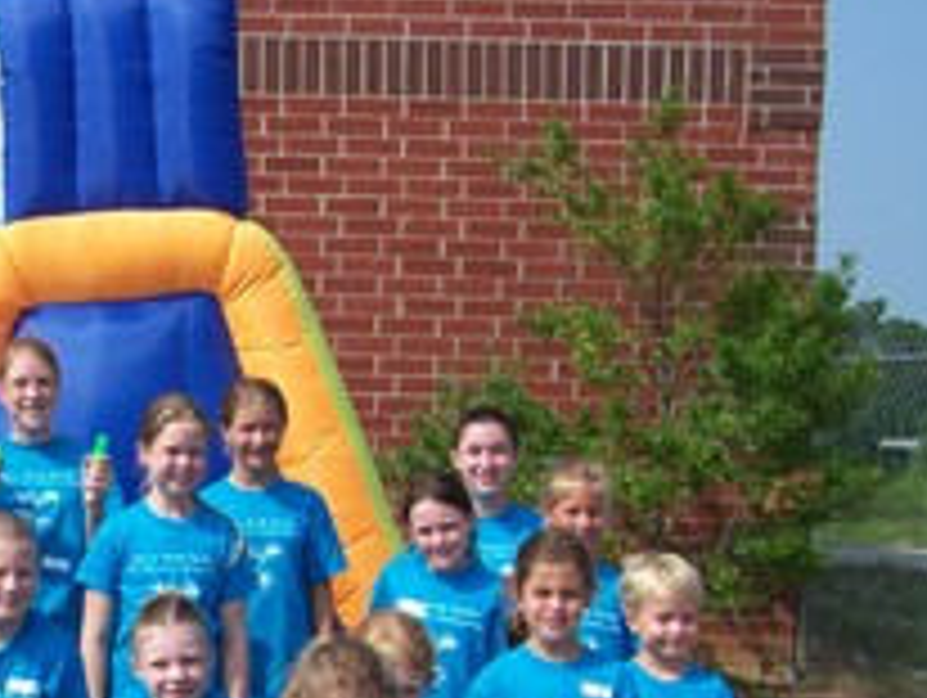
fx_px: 1930
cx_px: 101
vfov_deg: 20.2
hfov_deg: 26.2
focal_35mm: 72
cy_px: 601
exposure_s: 1/500
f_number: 4
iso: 64
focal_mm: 6.3
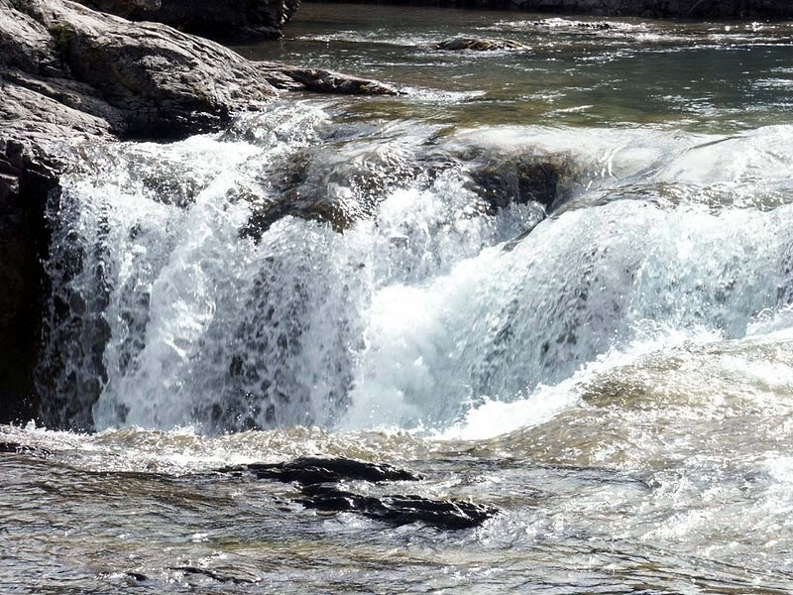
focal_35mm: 148
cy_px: 298
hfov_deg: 13.3
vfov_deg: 10.0
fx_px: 3390
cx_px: 396
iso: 100
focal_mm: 37.38
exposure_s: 1/180
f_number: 9.5
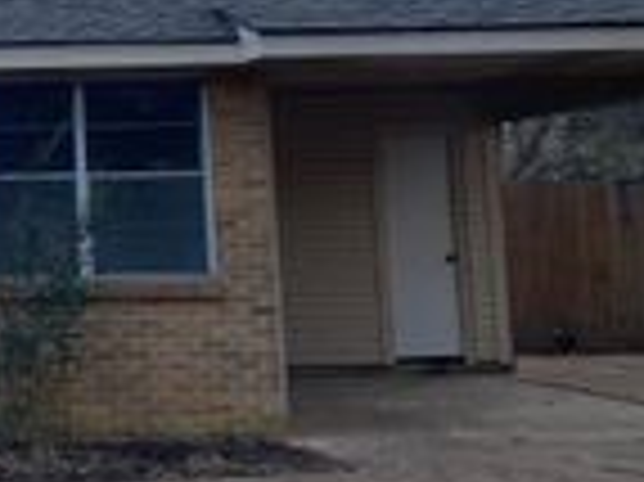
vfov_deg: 16.1
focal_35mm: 91
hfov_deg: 19.1
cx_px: -302
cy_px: 92
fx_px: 1692
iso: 32
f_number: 1.8
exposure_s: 1/858
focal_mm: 4.25
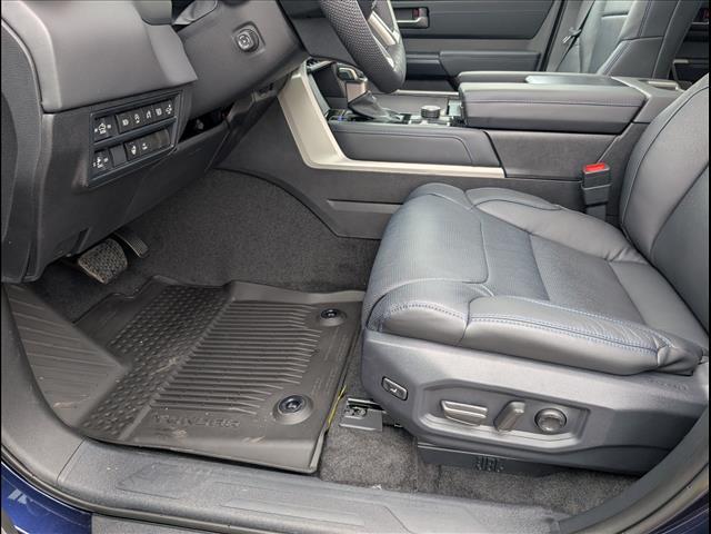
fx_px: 493
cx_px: 356
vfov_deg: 56.8
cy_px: 267
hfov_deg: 71.6
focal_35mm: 24
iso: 55
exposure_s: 1/167
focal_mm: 6.9
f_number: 1.68
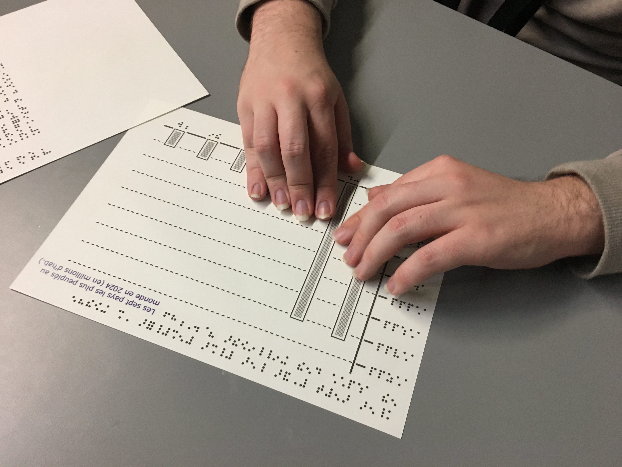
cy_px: 234
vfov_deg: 48.2
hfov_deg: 61.7
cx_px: 311
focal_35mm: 29
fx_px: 521
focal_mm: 4.15
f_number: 2.2
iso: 160
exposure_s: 1/33
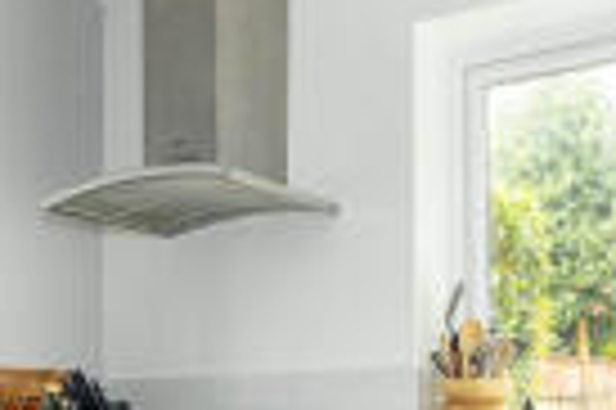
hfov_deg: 38.2
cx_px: 351
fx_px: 889
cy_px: 412
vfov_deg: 24.7
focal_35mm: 52
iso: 250
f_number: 7.1
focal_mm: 10
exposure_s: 1/8
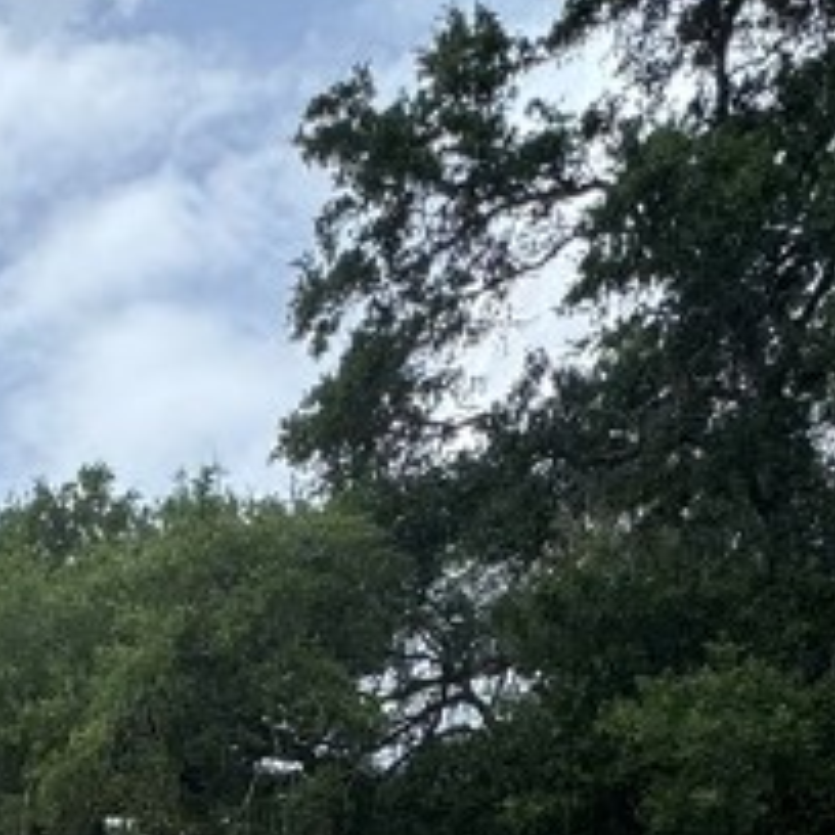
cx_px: -160
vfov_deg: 21.4
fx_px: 1692
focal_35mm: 62
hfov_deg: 25.1
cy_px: 1379
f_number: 2.2
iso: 40
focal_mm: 2.22
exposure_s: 1/1048
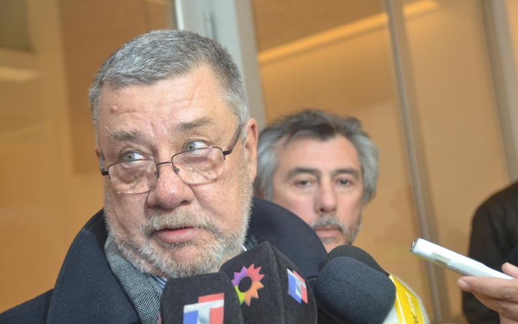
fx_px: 748
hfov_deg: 38.2
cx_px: 255
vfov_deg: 24.4
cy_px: 158
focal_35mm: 53
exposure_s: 1/60
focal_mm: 34
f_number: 4
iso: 560
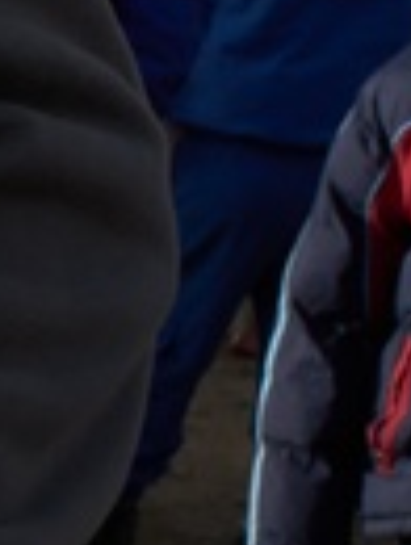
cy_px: 300
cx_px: -830
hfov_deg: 5.3
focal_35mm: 265
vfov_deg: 7.5
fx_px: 4181
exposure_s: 1/500
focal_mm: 35
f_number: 13
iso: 500
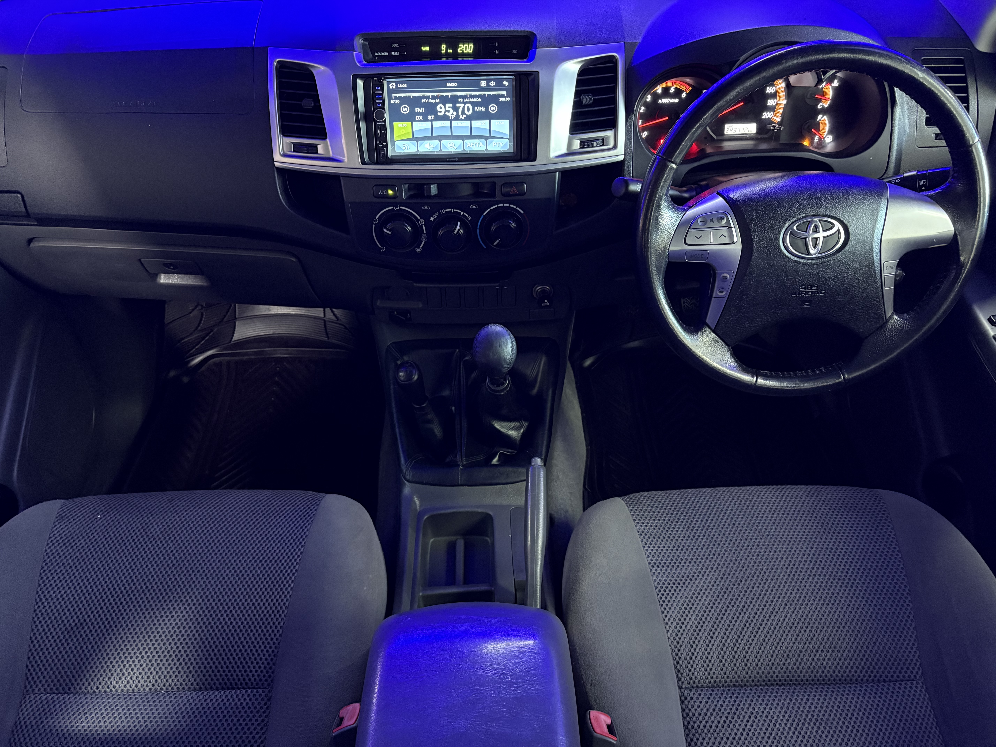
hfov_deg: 67.3
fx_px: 748
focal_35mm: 26
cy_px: 374
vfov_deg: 53.1
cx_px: 498
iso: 800
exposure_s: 1/25
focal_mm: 5.96
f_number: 1.6
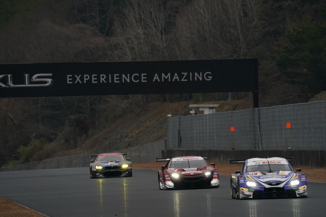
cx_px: 163
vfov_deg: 2.3
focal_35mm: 600
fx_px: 5433
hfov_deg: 3.4
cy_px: 108
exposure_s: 1/250
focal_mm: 600
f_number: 10
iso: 320
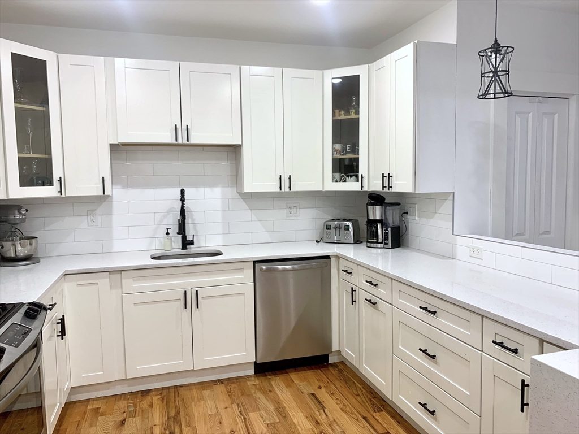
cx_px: 290
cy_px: 217
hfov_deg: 67.3
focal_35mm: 26
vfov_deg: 53.1
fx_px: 435
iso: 80
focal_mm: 4.25
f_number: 1.8
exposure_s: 1/60
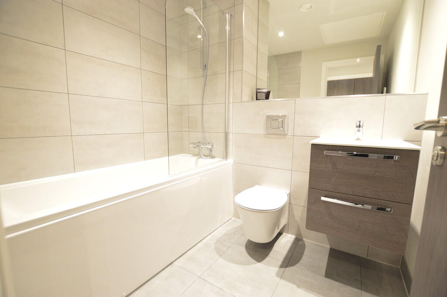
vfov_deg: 77.2
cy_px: 148
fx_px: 186
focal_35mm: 15
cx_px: 224
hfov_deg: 100.4
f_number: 3.5
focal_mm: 10
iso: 900
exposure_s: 1/15
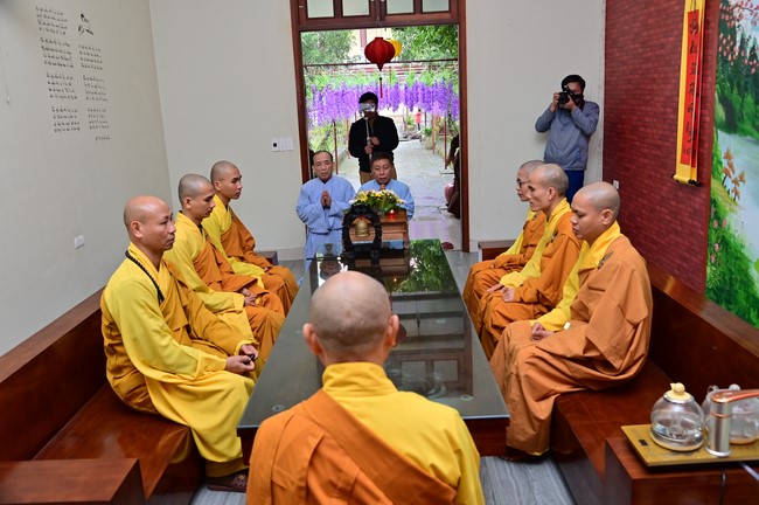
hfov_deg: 62.0
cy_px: 252
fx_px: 632
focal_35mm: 30
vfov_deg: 43.5
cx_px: 380
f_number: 5.6
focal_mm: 30
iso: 800
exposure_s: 1/200
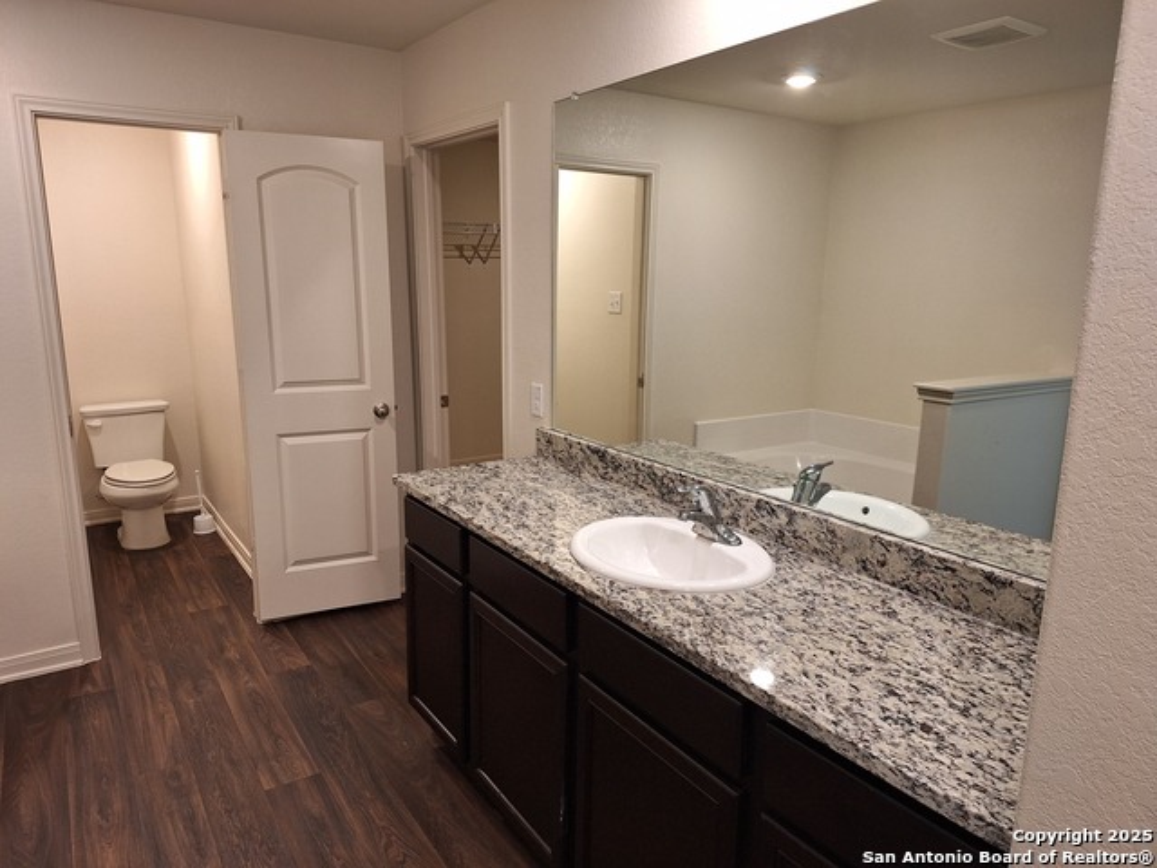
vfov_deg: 58.9
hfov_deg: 73.9
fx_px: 769
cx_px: 578
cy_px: 434
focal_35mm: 23
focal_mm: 5.54
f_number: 1.8
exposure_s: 1/40
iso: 100
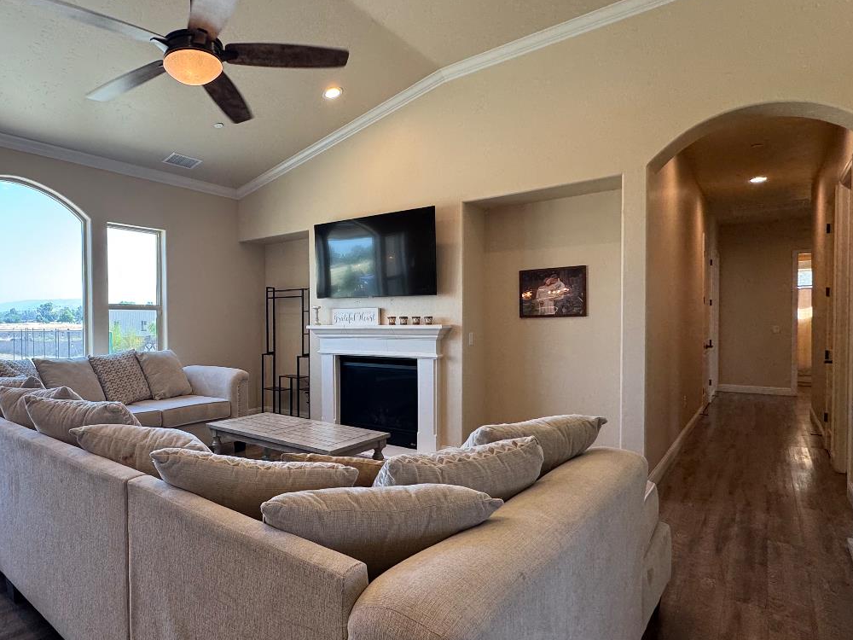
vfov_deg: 63.4
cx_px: 270
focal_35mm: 21
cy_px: 335
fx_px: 517
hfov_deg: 76.0
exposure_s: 1/120
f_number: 2.2
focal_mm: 2.22
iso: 80
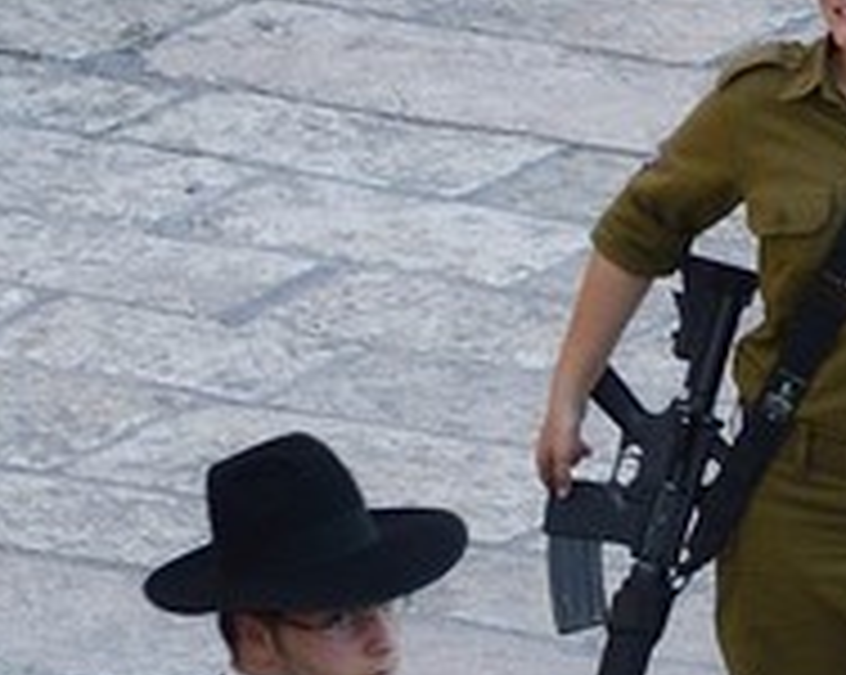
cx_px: 2781
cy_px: 108
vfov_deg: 1.0
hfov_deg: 1.2
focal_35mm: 1599
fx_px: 39995
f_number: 6.3
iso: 800
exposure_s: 1/160
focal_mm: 200
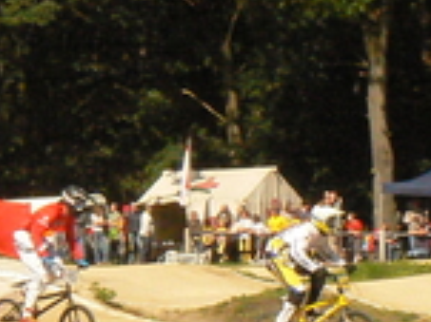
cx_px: 197
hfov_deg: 13.8
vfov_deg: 10.3
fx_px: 1779
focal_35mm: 143
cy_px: 222
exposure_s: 1/1600
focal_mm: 6
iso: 400
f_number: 8
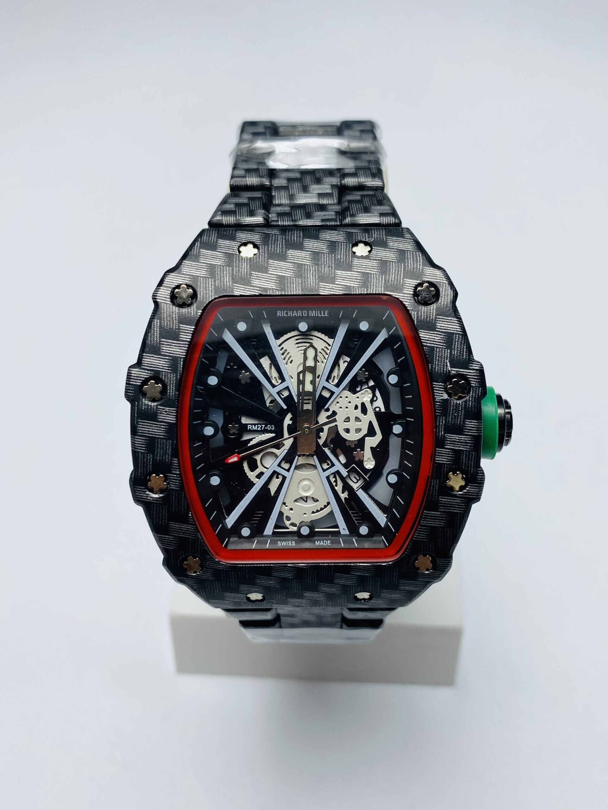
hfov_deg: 54.9
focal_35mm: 25
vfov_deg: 69.4
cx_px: 304
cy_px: 405
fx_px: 585
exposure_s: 1/206
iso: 32
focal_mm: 4.25
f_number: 1.8
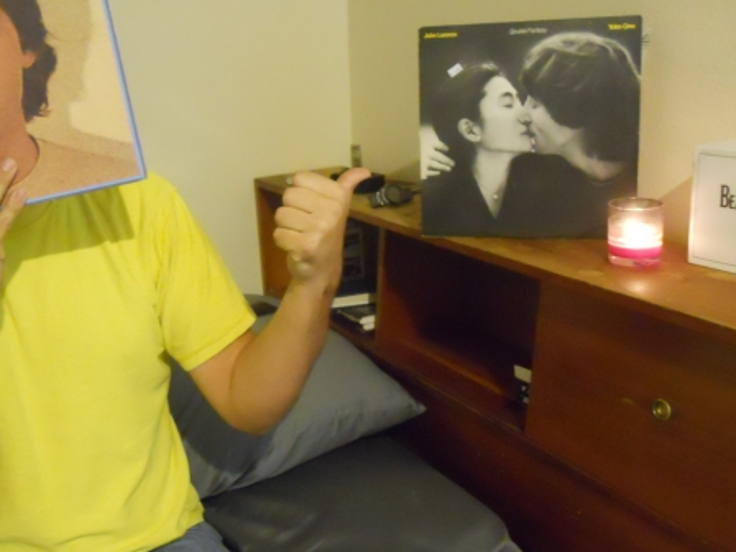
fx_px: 850
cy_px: 242
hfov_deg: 46.7
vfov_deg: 35.9
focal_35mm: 40
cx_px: 317
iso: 800
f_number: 2.7
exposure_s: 1/10
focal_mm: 5
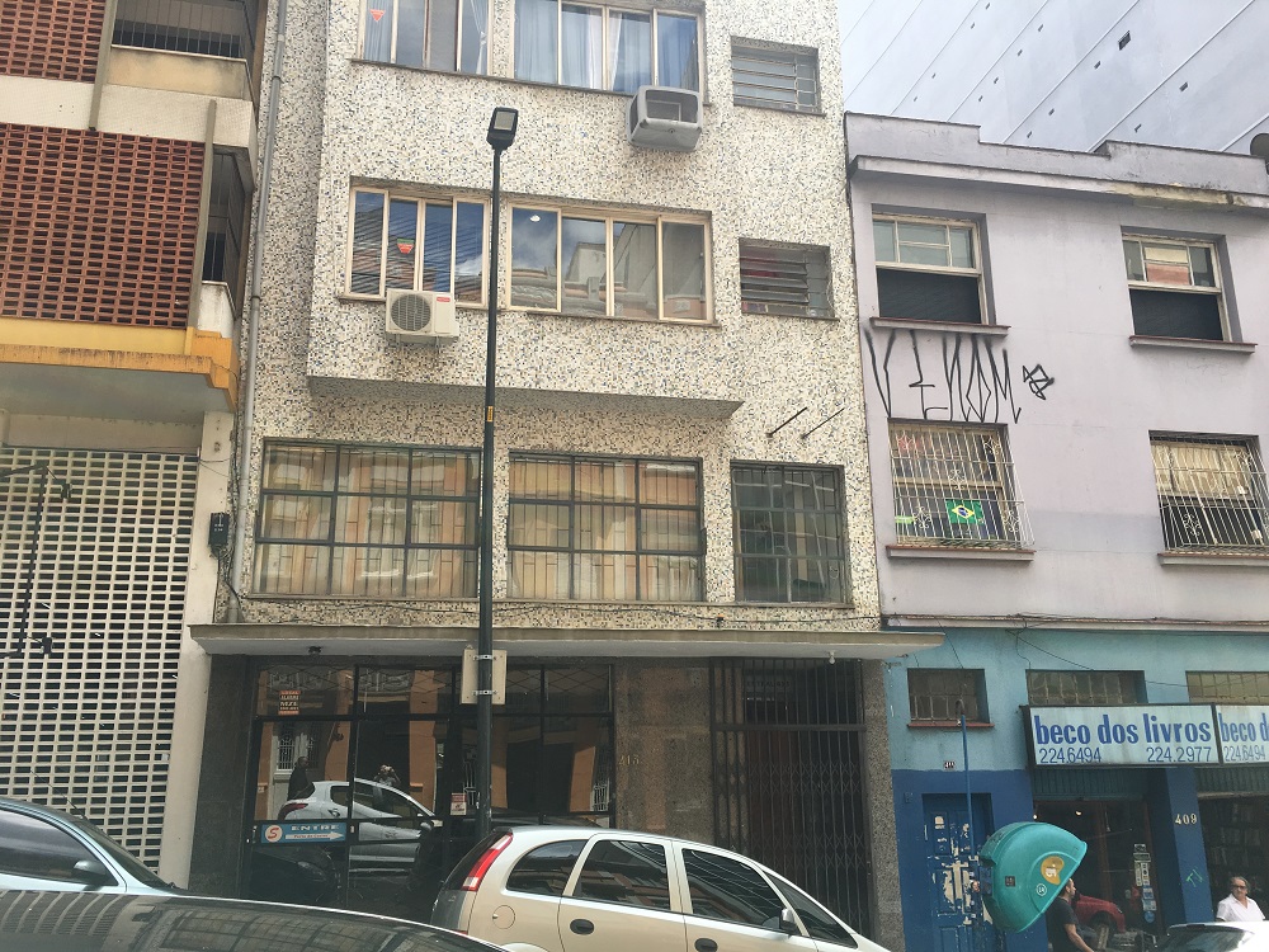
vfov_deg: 48.2
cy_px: 476
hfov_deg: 61.7
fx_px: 1063
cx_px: 634
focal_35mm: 29
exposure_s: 1/601
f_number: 2.2
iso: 25
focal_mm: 4.15
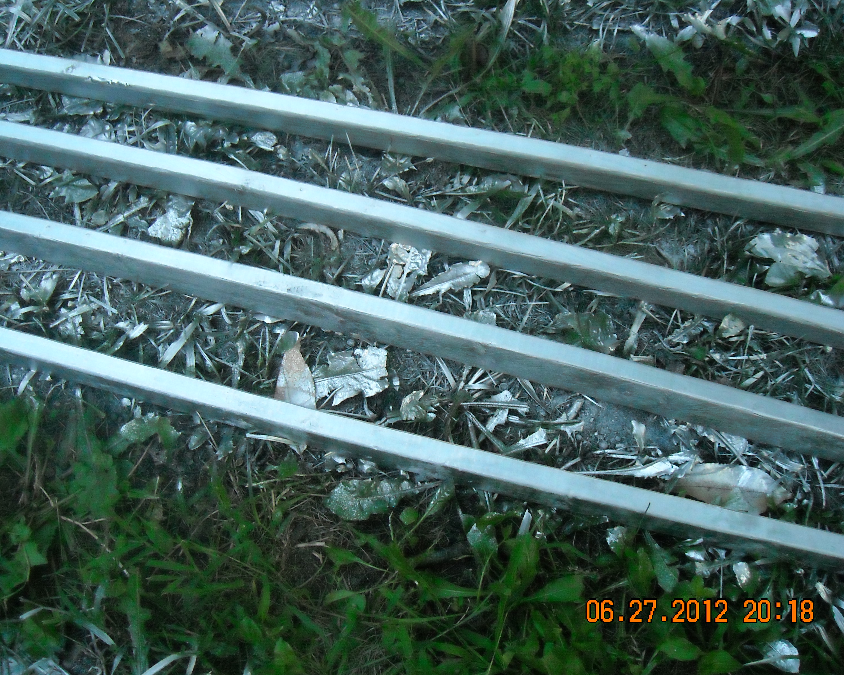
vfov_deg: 40.1
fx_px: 924
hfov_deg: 49.1
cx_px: 396
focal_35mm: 37
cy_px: 340
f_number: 2.8
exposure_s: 1/209
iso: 590
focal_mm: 5.7
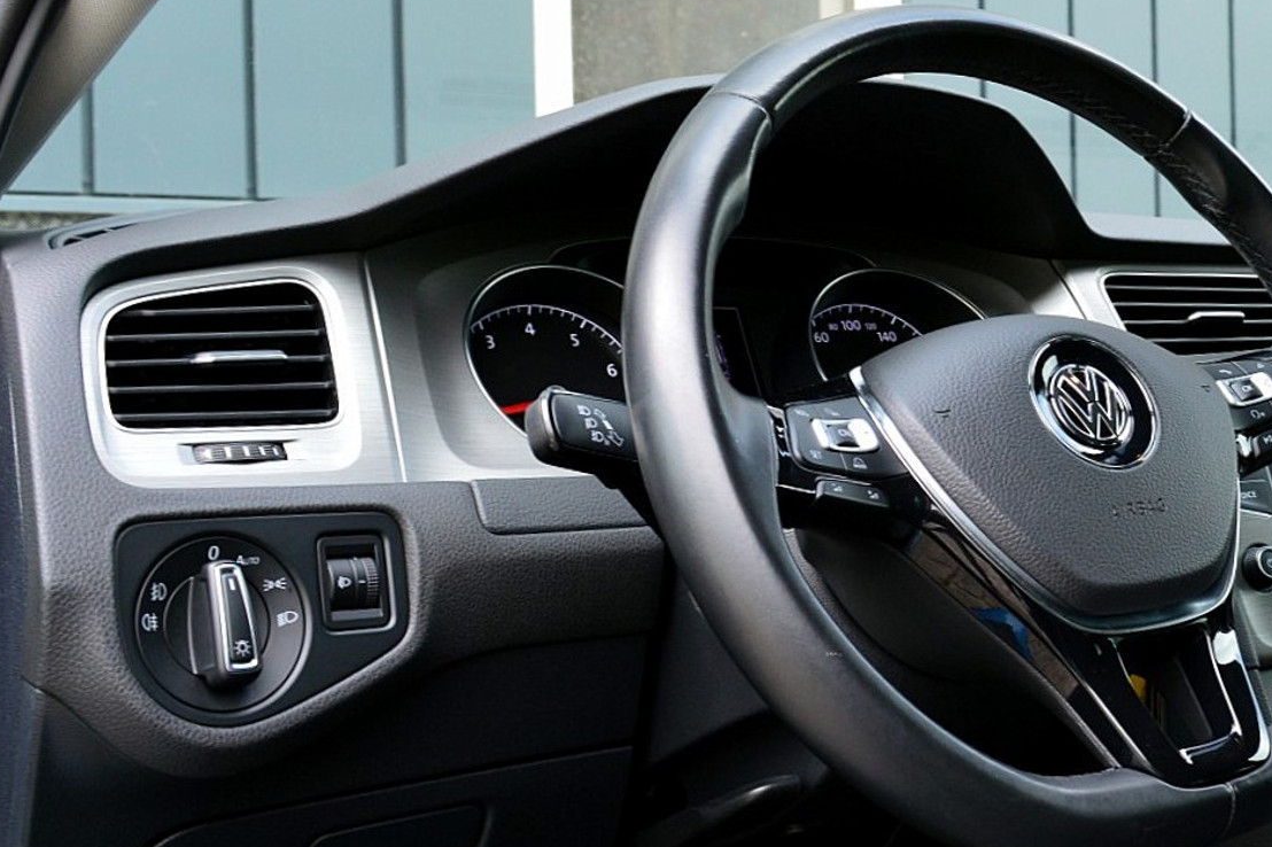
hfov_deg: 36.3
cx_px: 1093
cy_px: 396
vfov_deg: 26.0
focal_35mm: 52
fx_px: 1837
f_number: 8
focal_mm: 20
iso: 400
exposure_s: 1/60
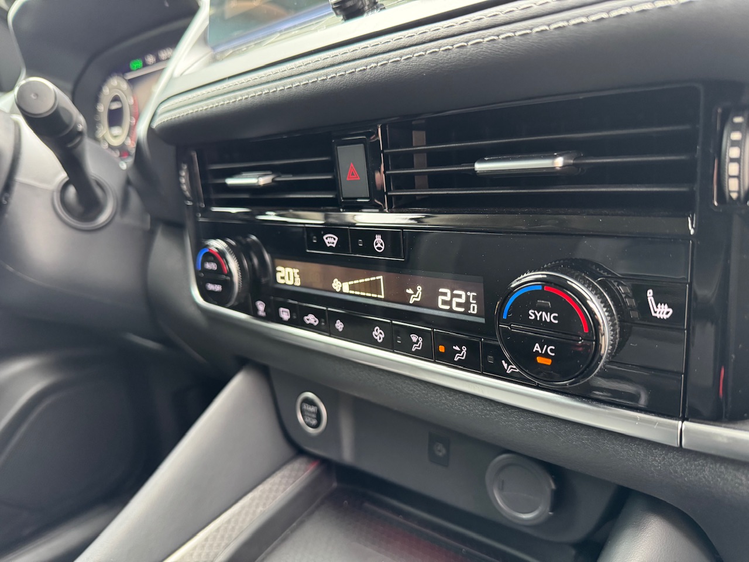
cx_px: 374
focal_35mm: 24
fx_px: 519
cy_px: 281
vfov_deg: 56.8
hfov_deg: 71.6
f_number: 1.78
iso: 640
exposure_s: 1/57
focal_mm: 6.76
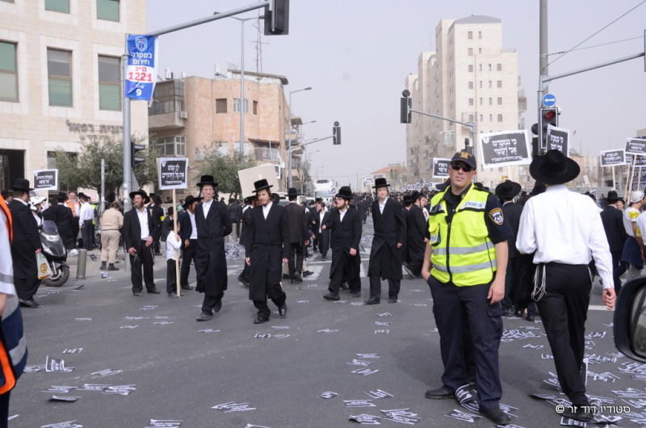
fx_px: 672
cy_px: 214
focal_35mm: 38
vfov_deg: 35.3
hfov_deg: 51.4
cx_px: 323
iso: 500
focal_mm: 25
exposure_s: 1/800
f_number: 9
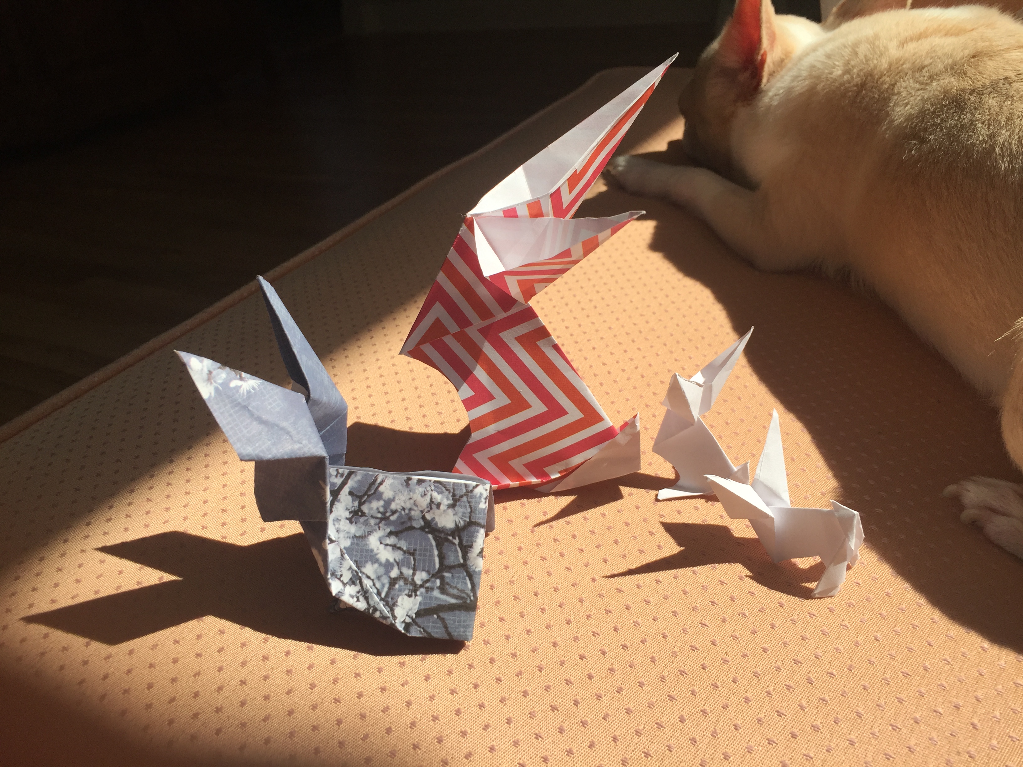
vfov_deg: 48.2
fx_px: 857
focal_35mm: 29
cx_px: 512
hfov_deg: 61.7
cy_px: 384
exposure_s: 1/1883
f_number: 2.2
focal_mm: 4.15
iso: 32
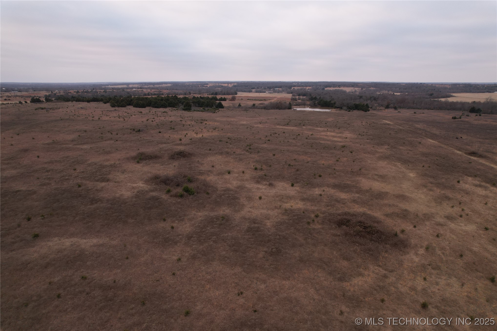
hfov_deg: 78.6
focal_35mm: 22
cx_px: 248
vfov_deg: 57.2
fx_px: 304
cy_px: 166
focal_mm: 8.38
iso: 110
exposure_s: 1/30
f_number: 2.8
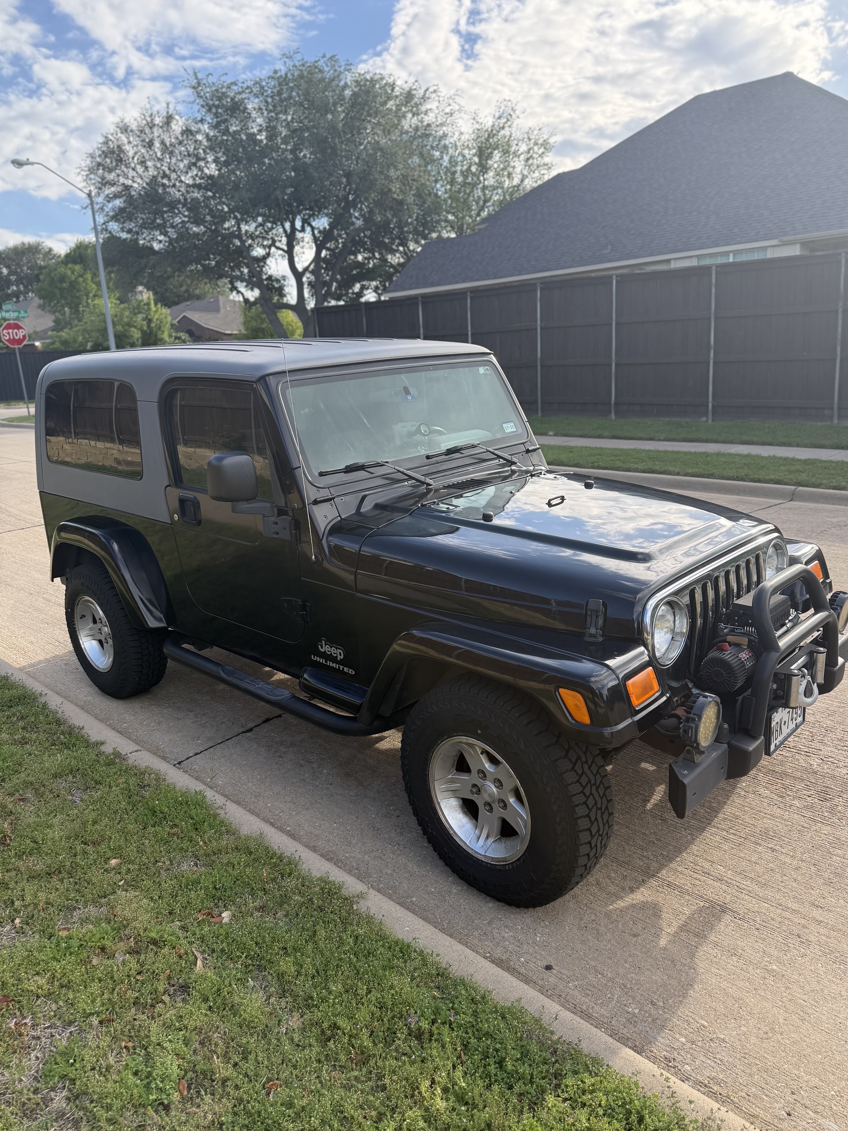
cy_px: 554
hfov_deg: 54.9
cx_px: 440
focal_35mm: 25
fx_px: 817
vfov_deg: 69.4
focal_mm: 6.76
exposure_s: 1/1250
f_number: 1.78
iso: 100
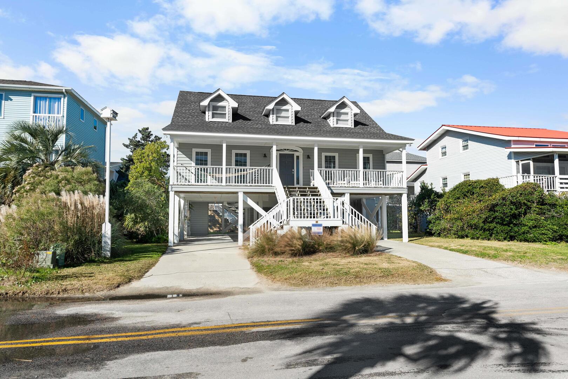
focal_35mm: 23
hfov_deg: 76.1
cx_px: 284
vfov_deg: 55.1
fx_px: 363
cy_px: 190
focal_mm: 23
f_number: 7.1
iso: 400
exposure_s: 1/640
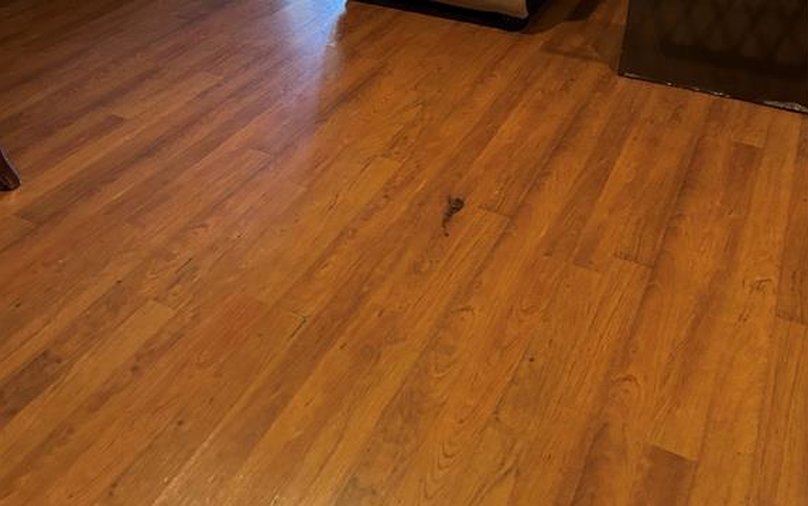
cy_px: 0
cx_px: 405
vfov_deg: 31.8
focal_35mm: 37
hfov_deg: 52.7
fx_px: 815
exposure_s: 1/30
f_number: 1.5
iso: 640
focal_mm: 5.7
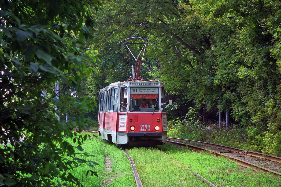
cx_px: 140
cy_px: 94
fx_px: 780
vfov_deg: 13.7
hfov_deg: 20.4
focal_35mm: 100
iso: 200
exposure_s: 1/100
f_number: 4.9
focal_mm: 37.1
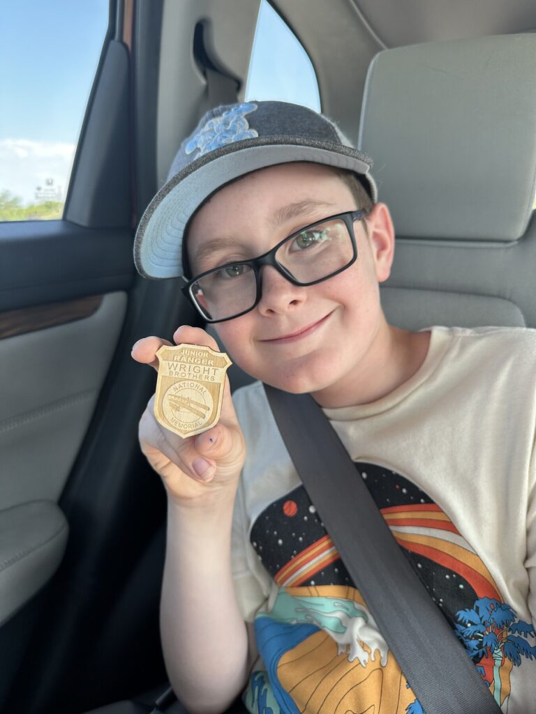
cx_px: 268
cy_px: 357
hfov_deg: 56.8
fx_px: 495
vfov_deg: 71.6
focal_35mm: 24
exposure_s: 1/121
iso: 125
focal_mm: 6.86
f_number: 1.78
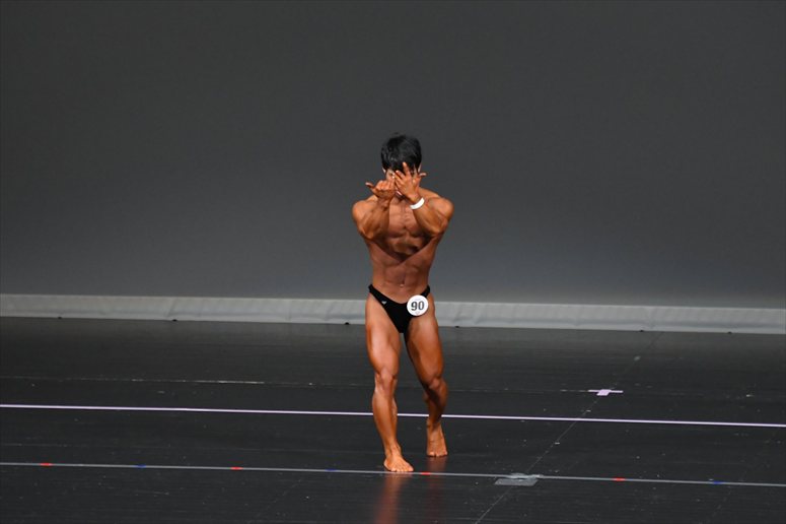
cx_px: 393
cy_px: 262
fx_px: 6220
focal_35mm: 285
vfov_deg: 4.8
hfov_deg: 7.2
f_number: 5.6
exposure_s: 1/400
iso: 4000
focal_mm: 190
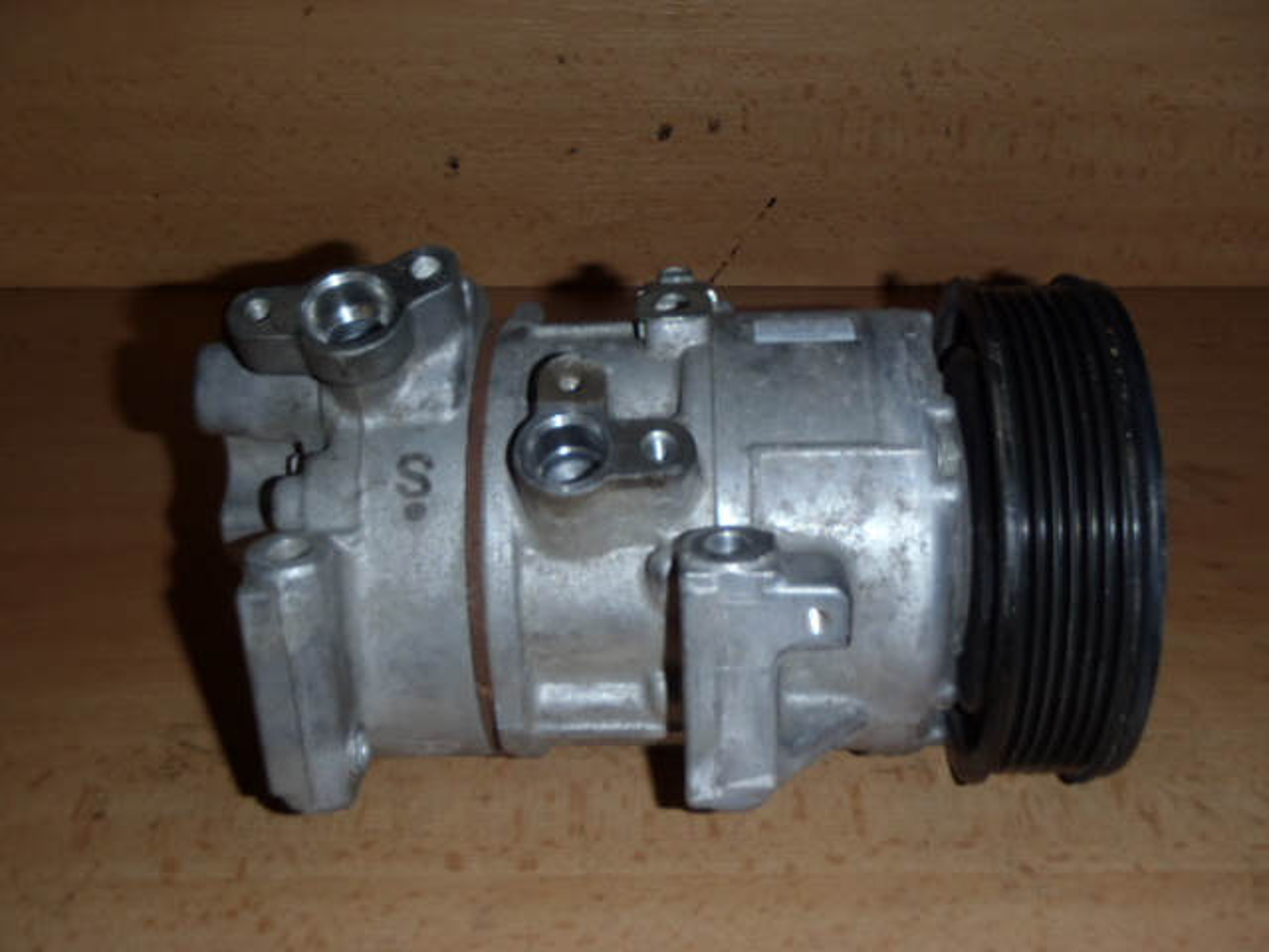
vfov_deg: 37.7
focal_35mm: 38
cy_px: 476
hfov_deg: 49.0
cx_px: 634
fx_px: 1393
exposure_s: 1/40
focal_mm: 6.83
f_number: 4.6
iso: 100
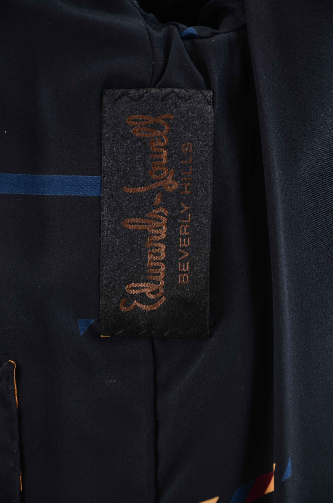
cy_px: 252
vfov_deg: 13.1
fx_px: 2195
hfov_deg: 8.7
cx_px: 166
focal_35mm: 158
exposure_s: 1/60
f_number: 6.3
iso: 160
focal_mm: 105
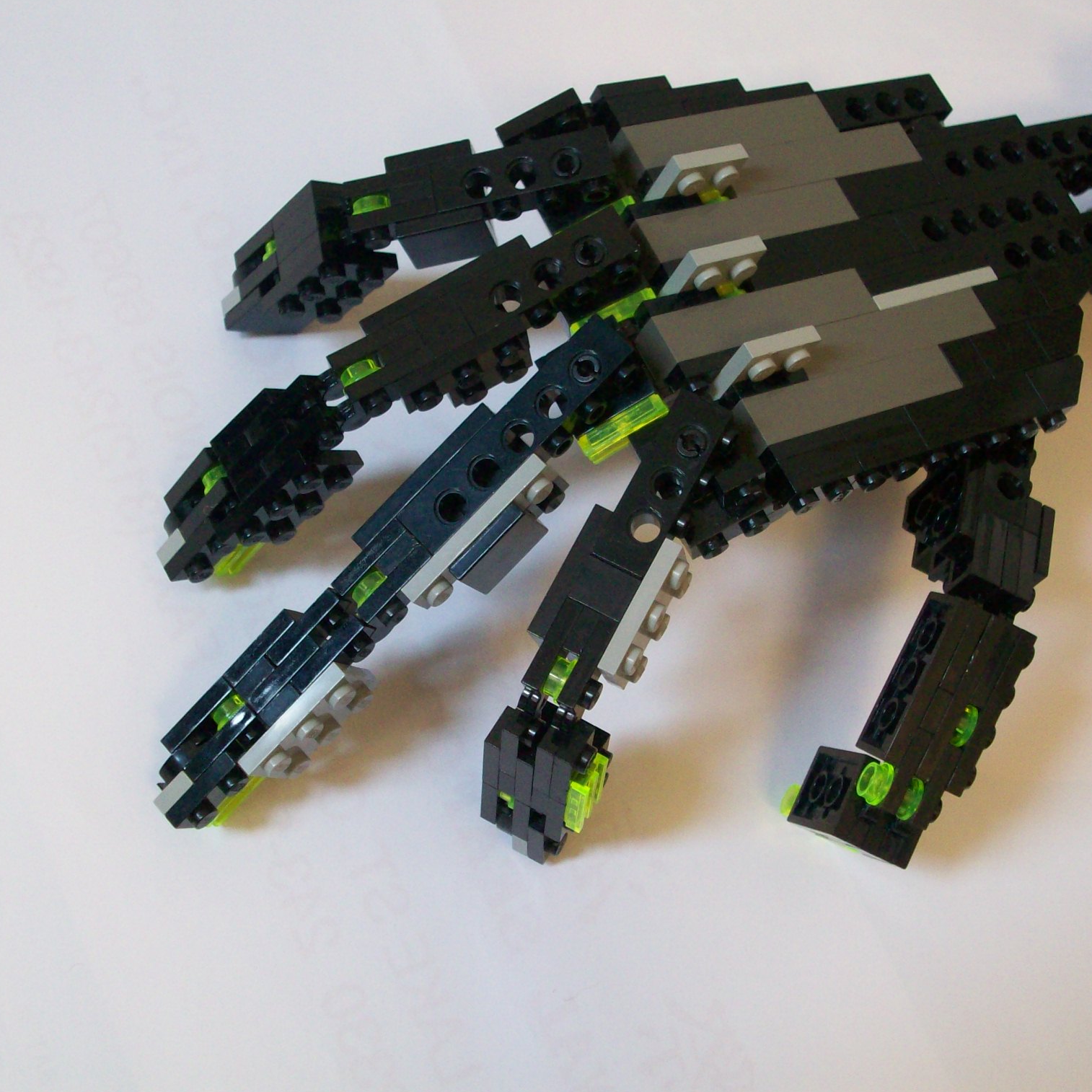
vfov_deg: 31.1
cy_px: 547
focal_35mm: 55
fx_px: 1963
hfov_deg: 31.0
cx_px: 629
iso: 160
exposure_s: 1/15.5
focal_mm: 7.6
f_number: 3.1
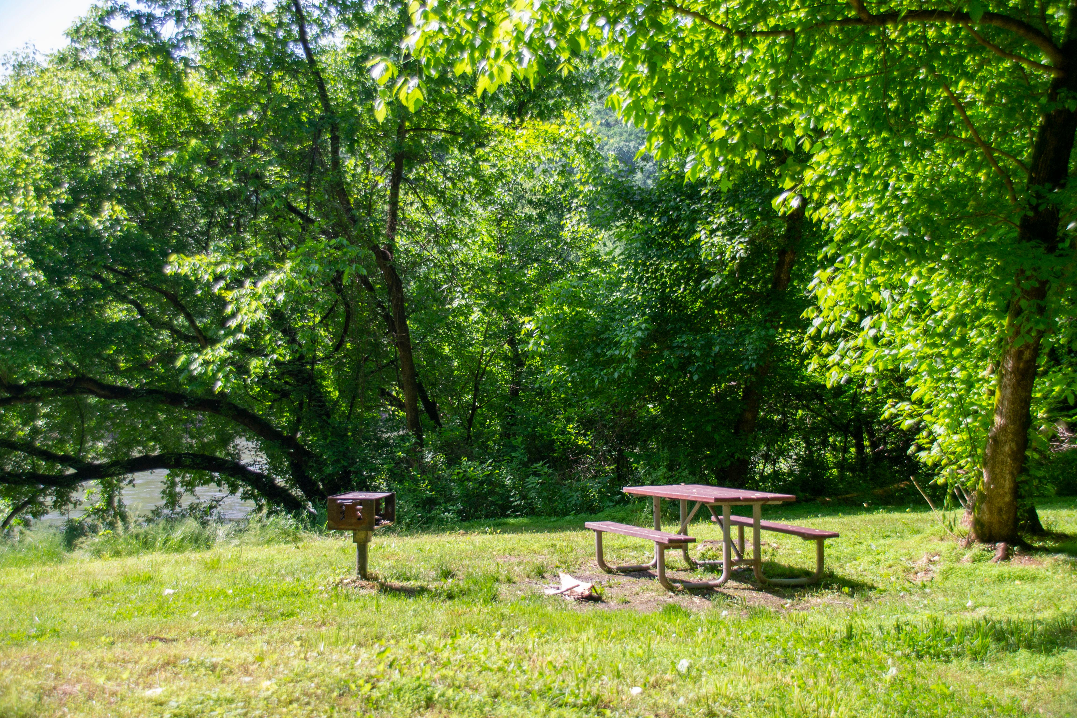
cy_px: 359
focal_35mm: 39
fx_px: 1167
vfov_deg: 34.2
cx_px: 538
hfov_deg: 49.6
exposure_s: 1/200
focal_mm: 26
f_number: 3.8
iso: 100
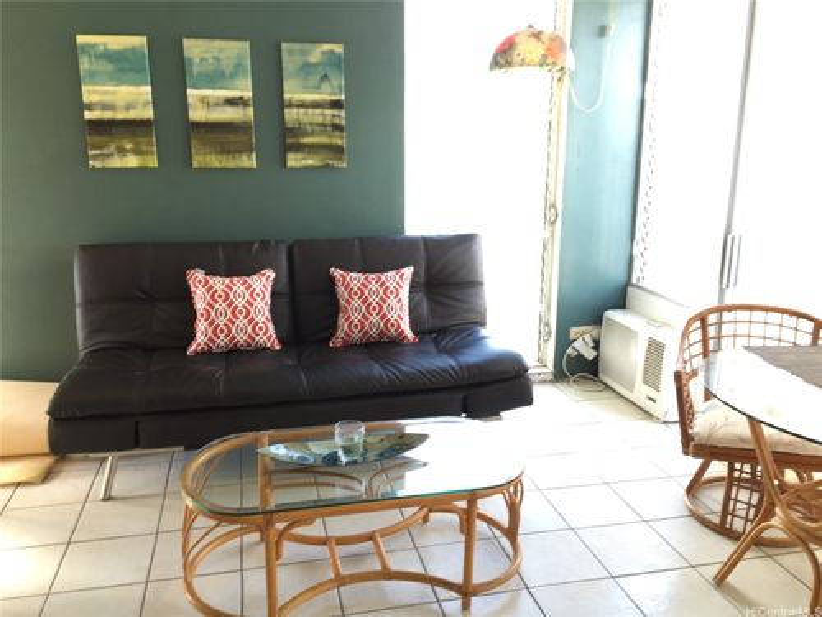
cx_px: 411
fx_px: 689
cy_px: 308
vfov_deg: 48.2
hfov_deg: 61.7
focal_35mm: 29
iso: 40
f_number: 2.2
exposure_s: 1/30
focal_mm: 4.15
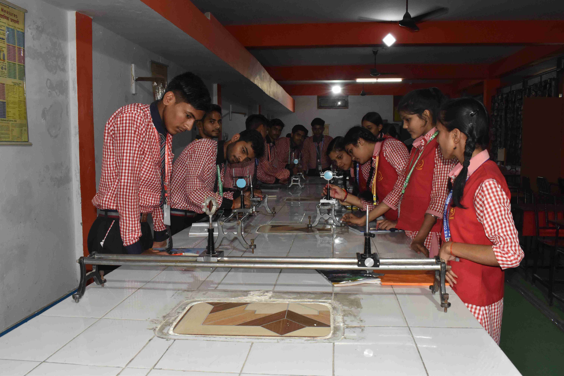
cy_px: 188
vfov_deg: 41.7
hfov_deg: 59.5
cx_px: 282
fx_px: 493
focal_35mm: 32
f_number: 9
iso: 1800
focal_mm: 21
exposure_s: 1/100
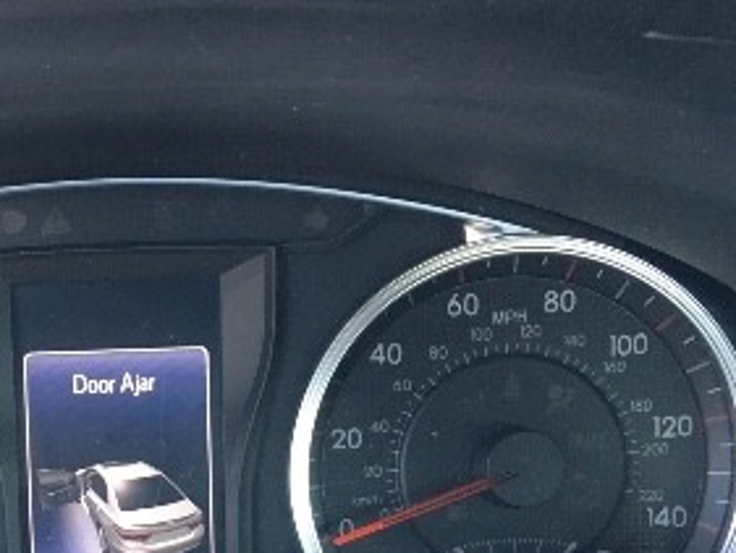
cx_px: 120
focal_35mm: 66
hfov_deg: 28.6
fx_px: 1404
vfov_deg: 21.5
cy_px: 545
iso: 50
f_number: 2.2
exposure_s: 1/30
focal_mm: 4.15
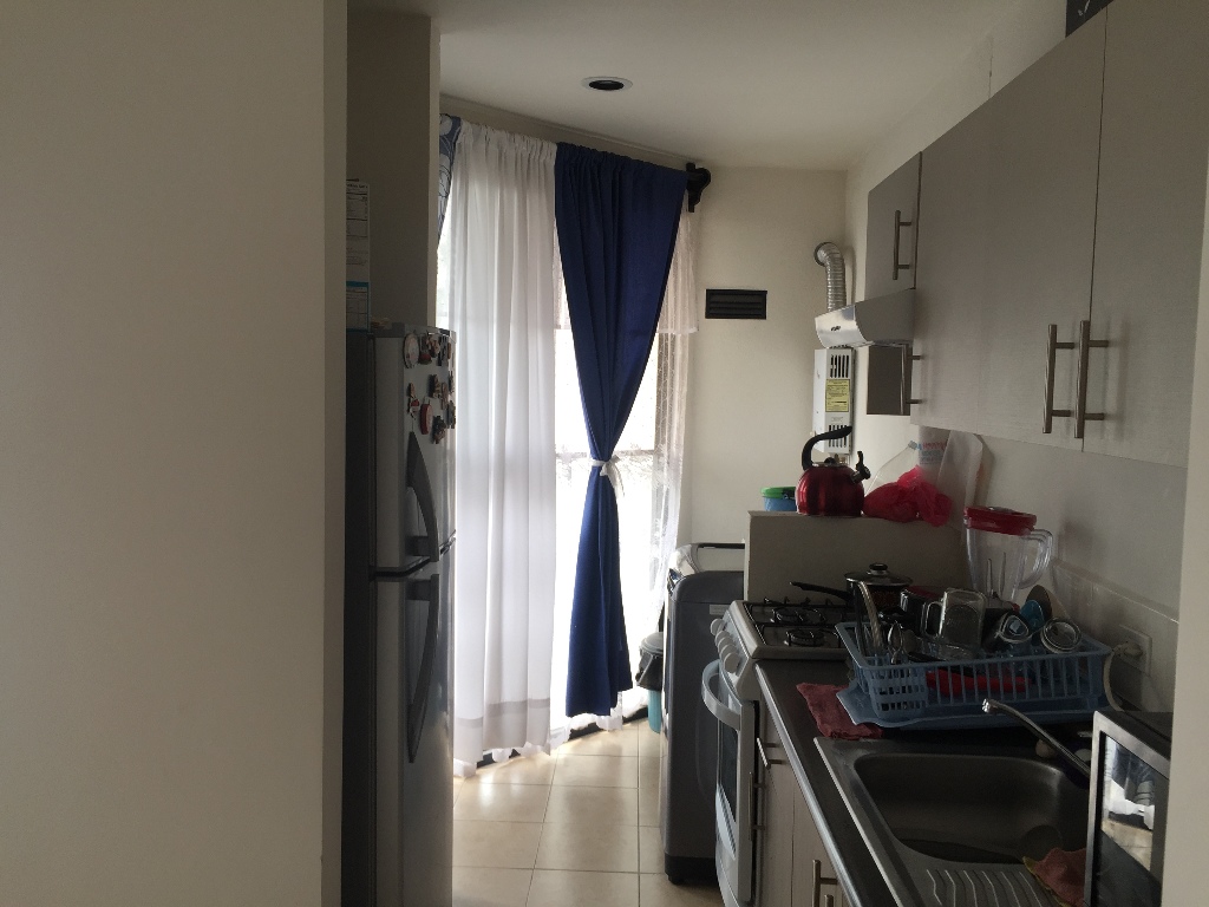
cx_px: 604
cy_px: 454
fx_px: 1013
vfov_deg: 48.2
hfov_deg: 61.7
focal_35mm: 29
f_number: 2.2
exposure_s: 1/120
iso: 32
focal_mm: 4.15
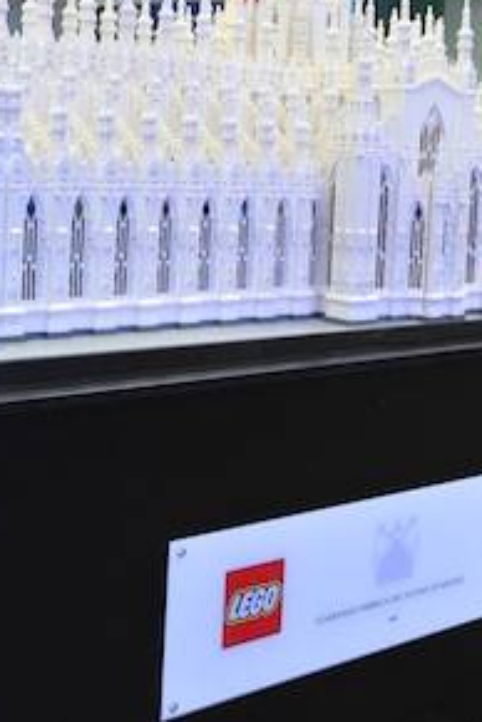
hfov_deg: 20.5
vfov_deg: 30.3
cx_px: 316
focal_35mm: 66
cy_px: 239
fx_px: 1325
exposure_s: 1/80
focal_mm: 32
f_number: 5.6
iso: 3200
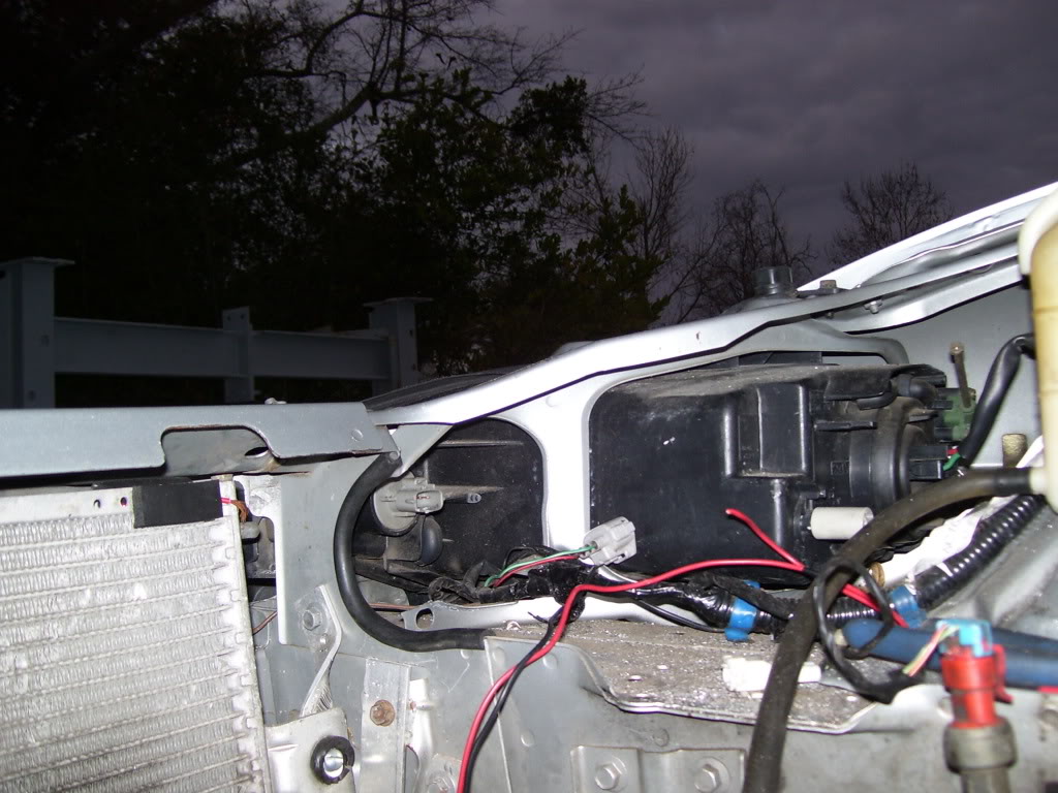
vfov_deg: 39.7
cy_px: 396
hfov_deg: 51.4
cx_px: 529
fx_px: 1100
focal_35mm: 36
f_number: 2.7
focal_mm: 6
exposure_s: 1/60
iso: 80
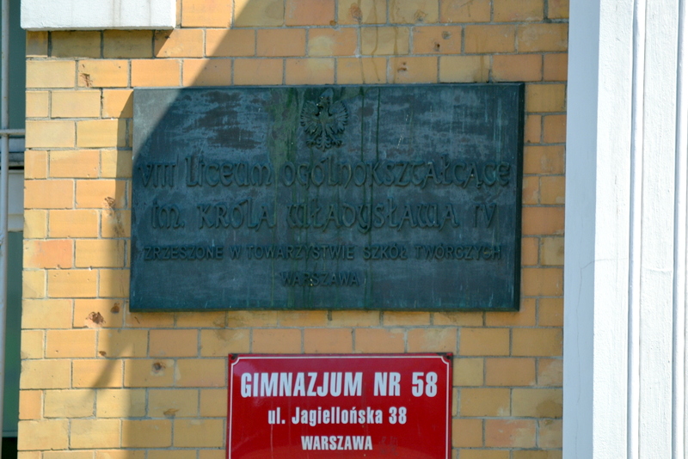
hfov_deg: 4.6
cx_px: 344
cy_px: 230
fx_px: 8603
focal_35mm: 450
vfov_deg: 3.1
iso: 250
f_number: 5.6
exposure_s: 1/500
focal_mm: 300
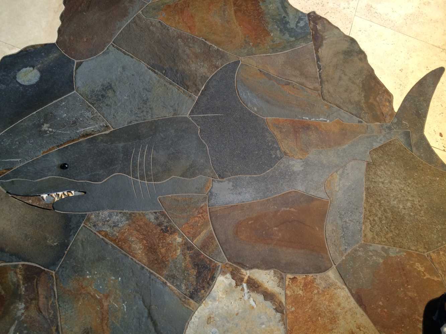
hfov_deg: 60.0
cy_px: 167
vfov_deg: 46.8
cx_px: 223
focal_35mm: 30
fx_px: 387
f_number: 2.2
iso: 125
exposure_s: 1/30
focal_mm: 4.12
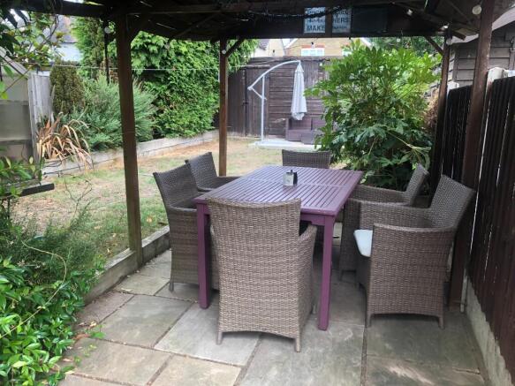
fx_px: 416
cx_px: 258
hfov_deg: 63.5
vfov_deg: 49.7
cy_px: 193
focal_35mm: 28
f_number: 1.8
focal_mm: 4
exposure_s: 1/120
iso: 32
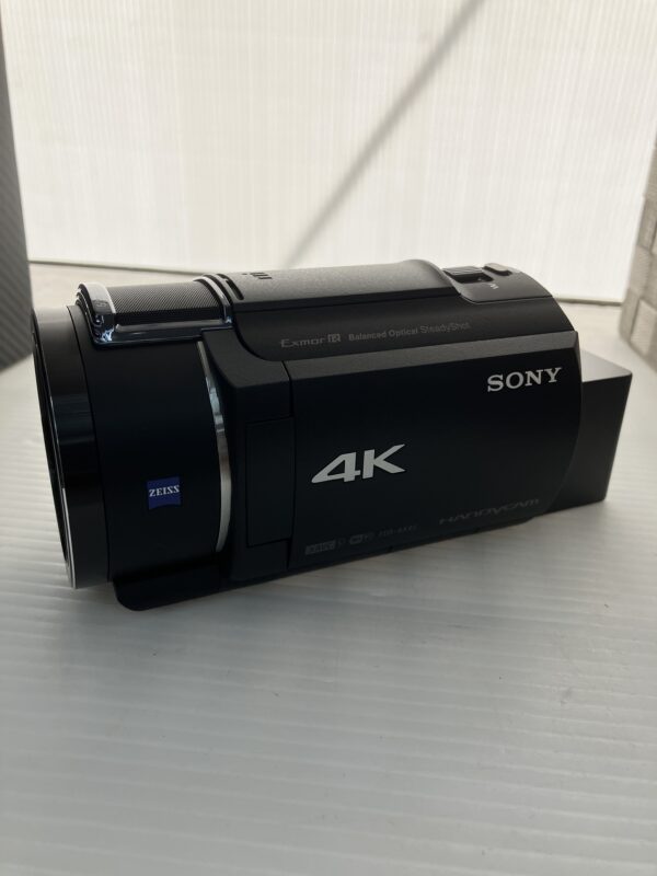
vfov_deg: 63.4
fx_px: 709
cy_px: 438
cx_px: 328
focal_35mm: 28
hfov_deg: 49.7
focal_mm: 3.99
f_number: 1.8
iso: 32
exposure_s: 1/684
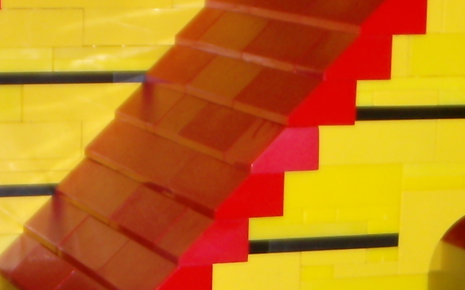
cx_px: 112
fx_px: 1774
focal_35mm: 140
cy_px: 323
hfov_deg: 14.9
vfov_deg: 9.3
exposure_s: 1/60.2
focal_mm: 6.4
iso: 64
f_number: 3.5
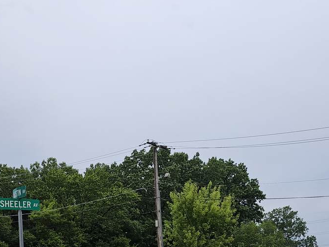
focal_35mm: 44
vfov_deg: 31.0
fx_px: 418
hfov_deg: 42.9
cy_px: 235
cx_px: 168
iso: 10
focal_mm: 6.3
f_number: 1.7
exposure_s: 1/179
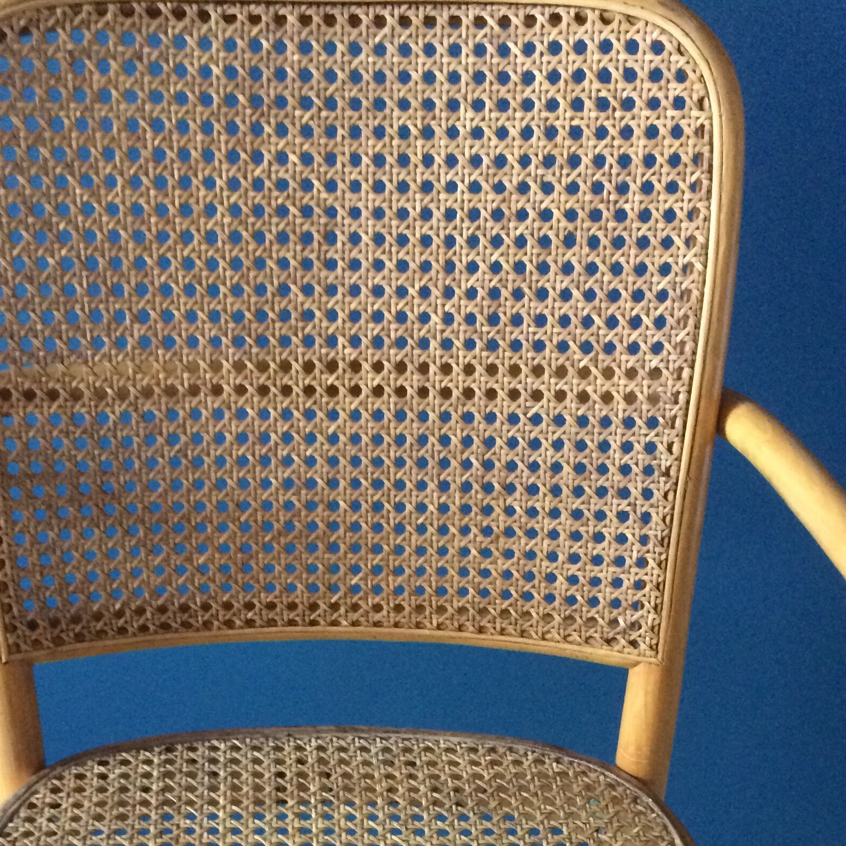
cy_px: 747
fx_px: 1465
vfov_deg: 30.9
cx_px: 353
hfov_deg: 32.1
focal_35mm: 53
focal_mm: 4.15
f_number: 2.2
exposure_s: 1/20
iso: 320
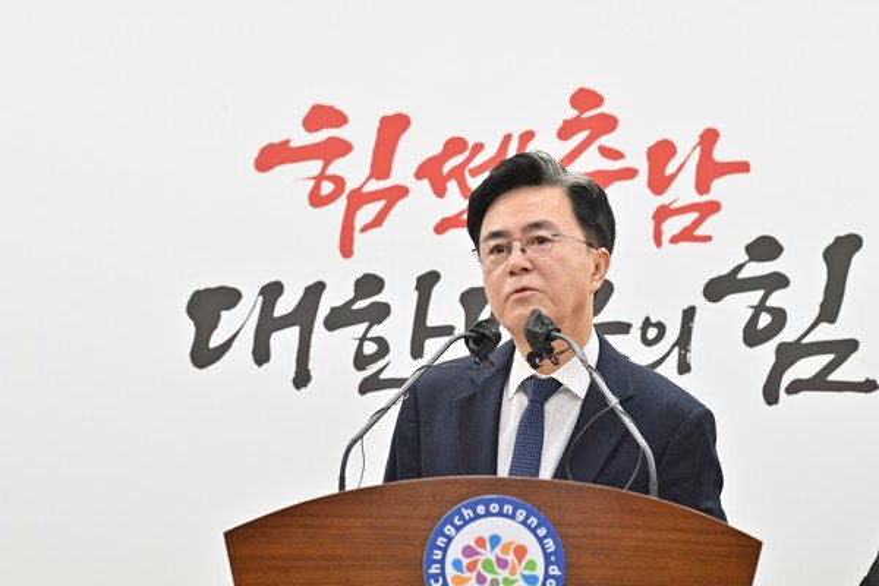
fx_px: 4883
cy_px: 293
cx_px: 440
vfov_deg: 6.9
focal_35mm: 200
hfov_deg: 10.3
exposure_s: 1/320
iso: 1600
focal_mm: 200
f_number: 6.3
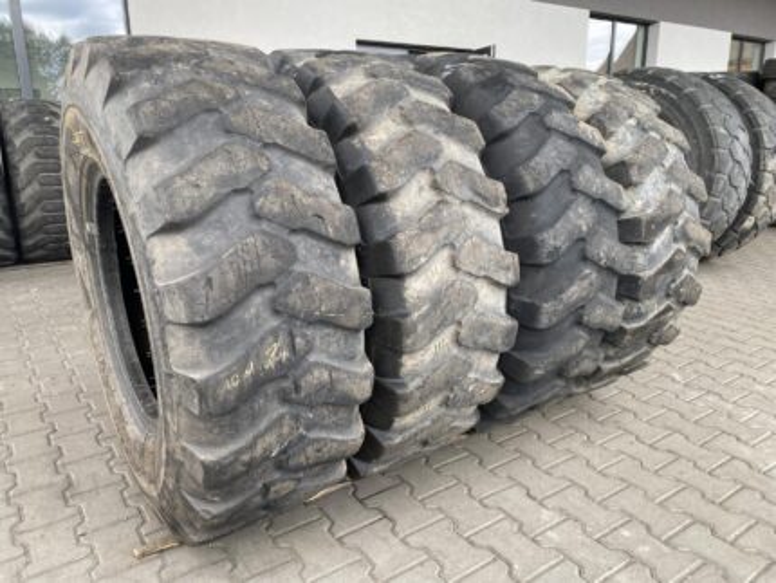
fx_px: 583
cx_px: 388
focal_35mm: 26
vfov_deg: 53.1
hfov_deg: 67.3
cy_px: 292
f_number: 1.8
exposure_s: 1/164
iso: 32
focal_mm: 4.25
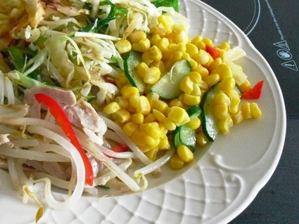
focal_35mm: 52
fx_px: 449
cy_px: 99
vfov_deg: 28.0
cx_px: 86
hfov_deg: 36.2
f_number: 3.1
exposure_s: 1/80
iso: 800
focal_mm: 6.3
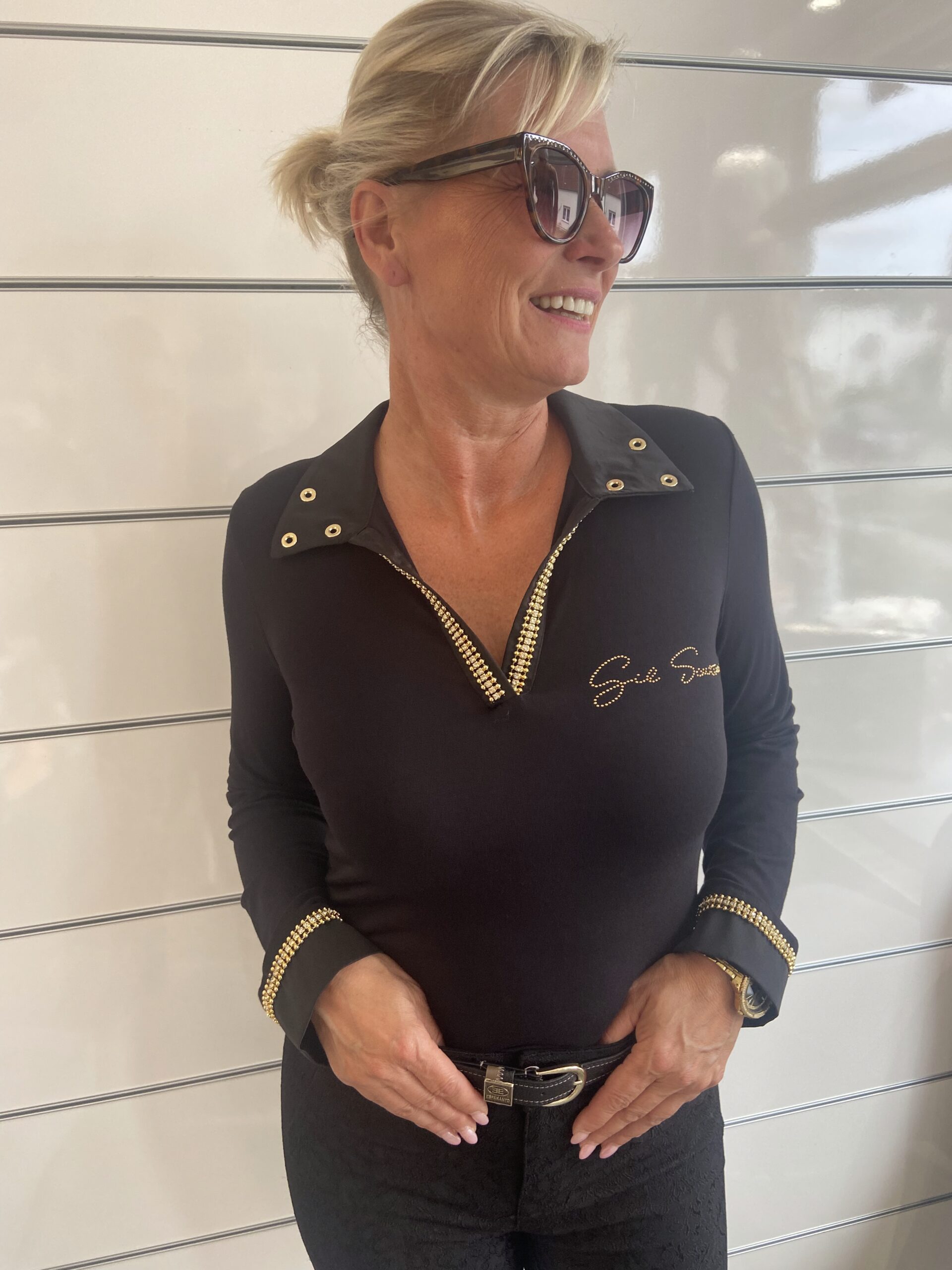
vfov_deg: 67.3
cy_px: 635
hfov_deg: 53.1
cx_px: 476
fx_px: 953
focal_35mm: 26
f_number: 1.8
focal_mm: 4.25
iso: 64
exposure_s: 1/100
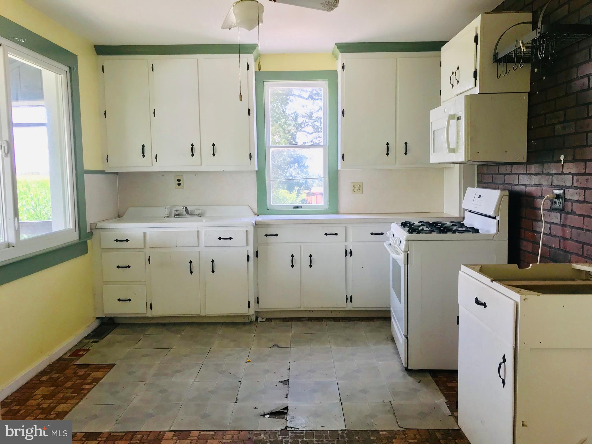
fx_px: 479
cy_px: 222
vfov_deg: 49.7
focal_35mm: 28
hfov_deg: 63.4
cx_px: 296
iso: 25
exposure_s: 1/60
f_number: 1.8
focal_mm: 3.99
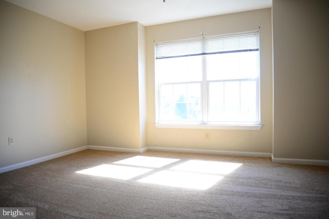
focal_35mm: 24
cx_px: 164
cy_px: 110
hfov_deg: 73.7
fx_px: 219
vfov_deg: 53.2
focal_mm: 24
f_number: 4
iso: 100
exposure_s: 1/40
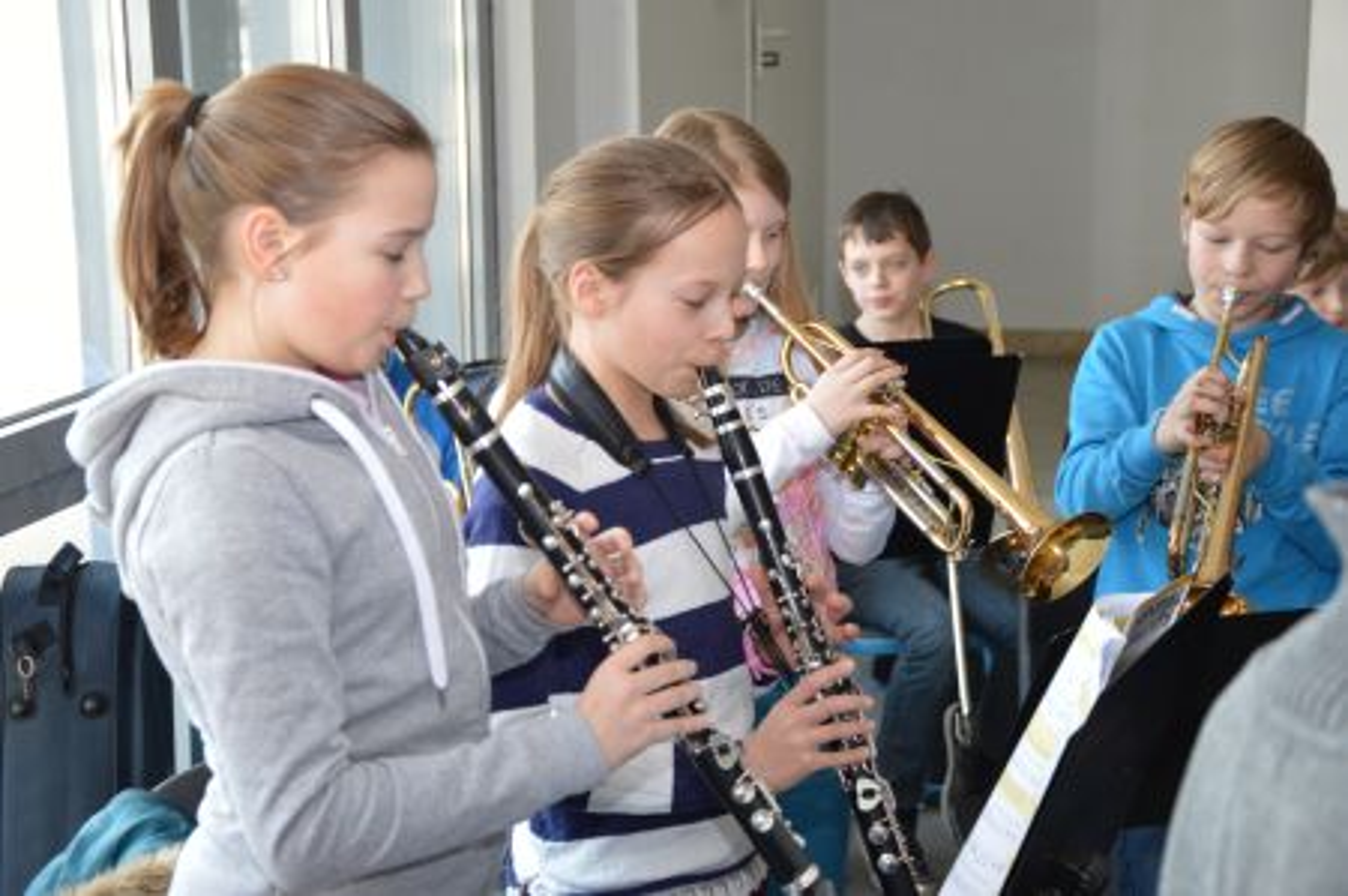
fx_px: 2805
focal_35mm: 75
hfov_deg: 27.0
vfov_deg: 18.1
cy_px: 448
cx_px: 674
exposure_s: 1/60
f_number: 5
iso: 560
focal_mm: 50
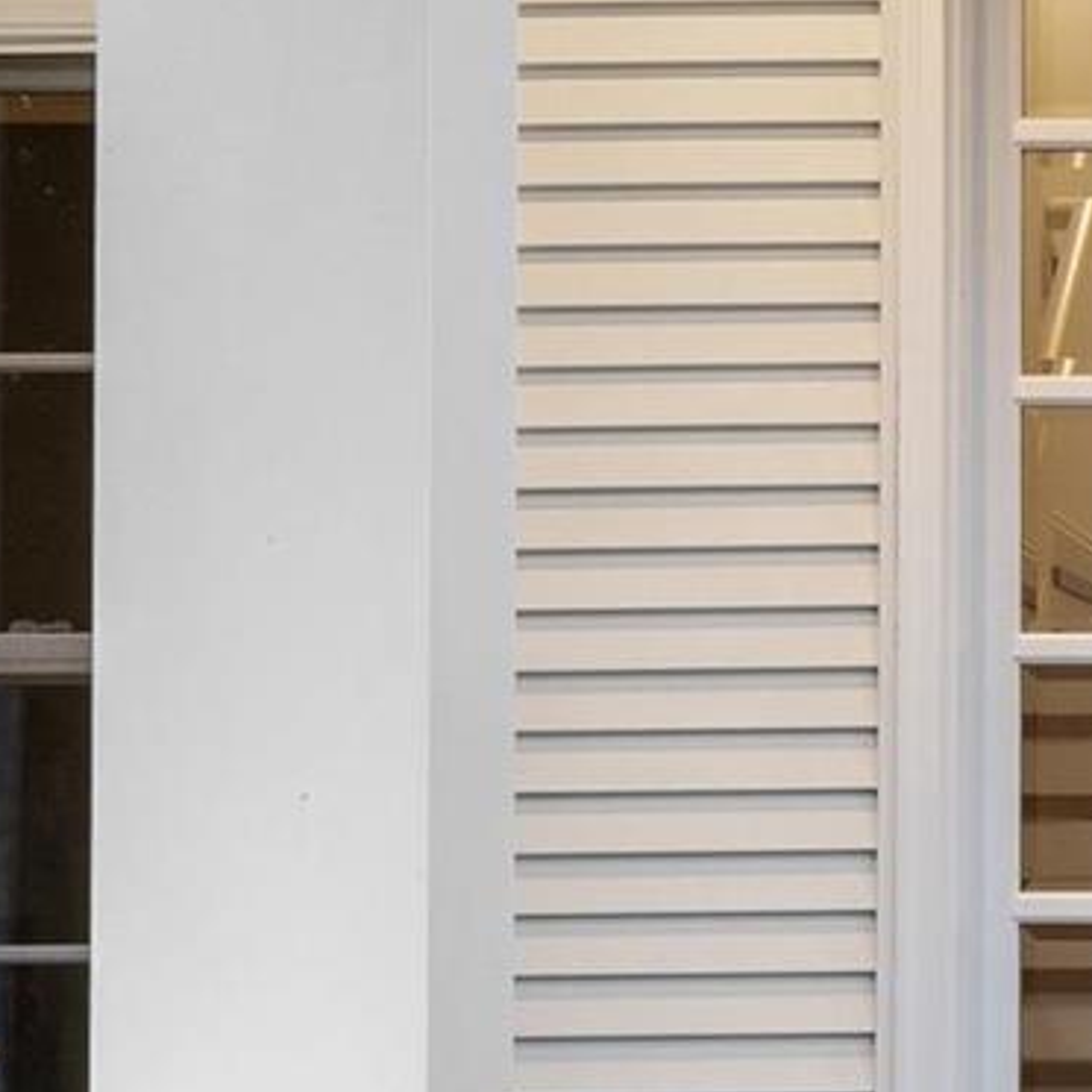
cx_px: 1700
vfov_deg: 14.9
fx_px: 4176
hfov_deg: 13.9
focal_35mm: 117
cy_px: 525
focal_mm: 16
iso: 400
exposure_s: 1/2.5
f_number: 8
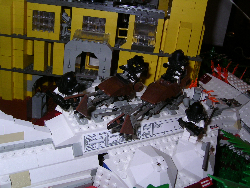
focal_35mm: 36
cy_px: 94
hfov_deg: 51.4
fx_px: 260
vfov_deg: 39.7
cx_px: 125
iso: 100
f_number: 4.8
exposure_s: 1/30
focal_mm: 5.6
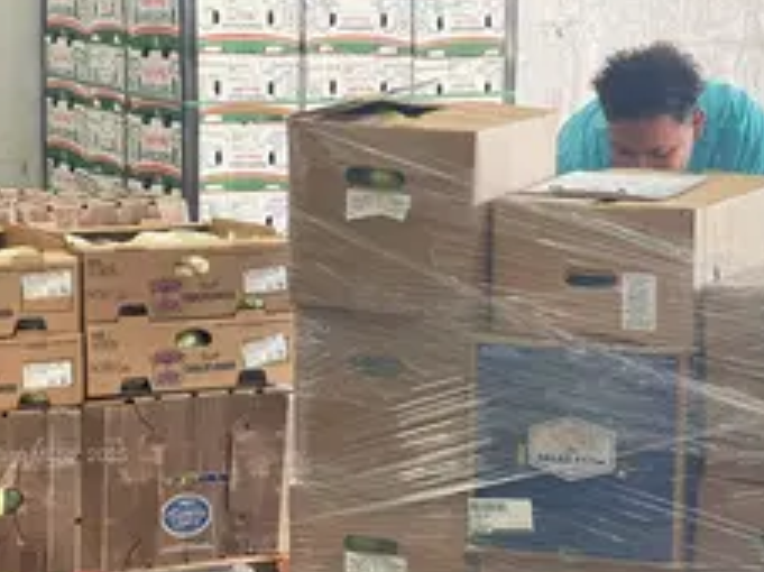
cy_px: 458
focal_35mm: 113
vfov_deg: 13.0
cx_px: 532
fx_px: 2493
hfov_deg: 17.4
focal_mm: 7.5
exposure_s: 1/120
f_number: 2.2
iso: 160
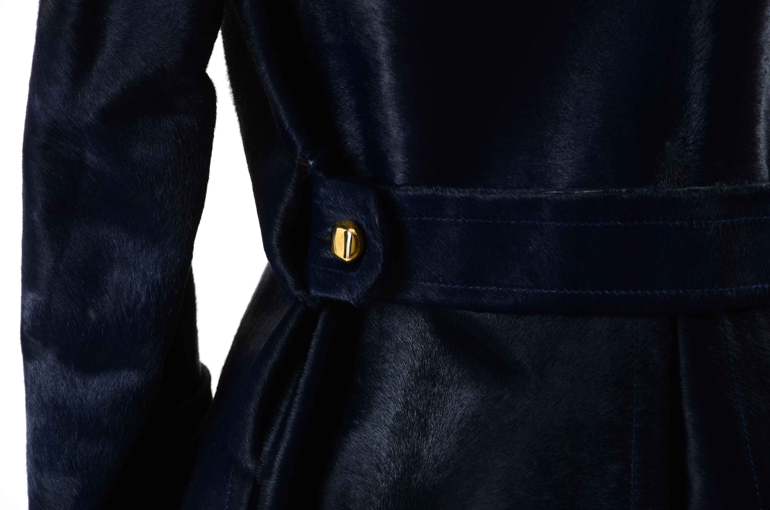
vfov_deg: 8.7
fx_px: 3362
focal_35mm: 158
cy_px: 255
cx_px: 385
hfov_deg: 13.1
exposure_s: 1/160
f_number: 9
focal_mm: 105
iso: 200
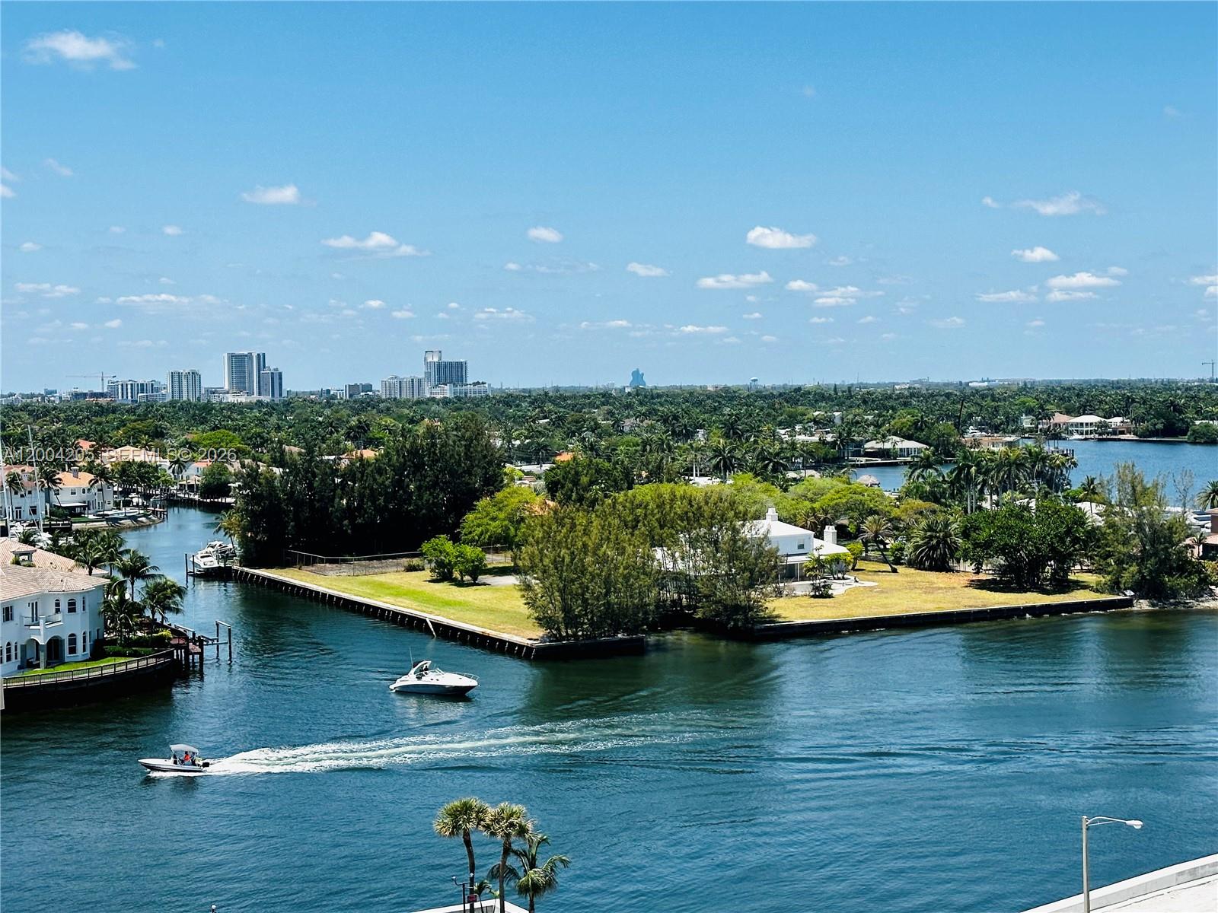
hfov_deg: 39.7
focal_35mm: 48
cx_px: 609
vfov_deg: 30.3
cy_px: 456
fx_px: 1689
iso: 64
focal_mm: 6.86
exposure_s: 1/3876
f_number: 1.78
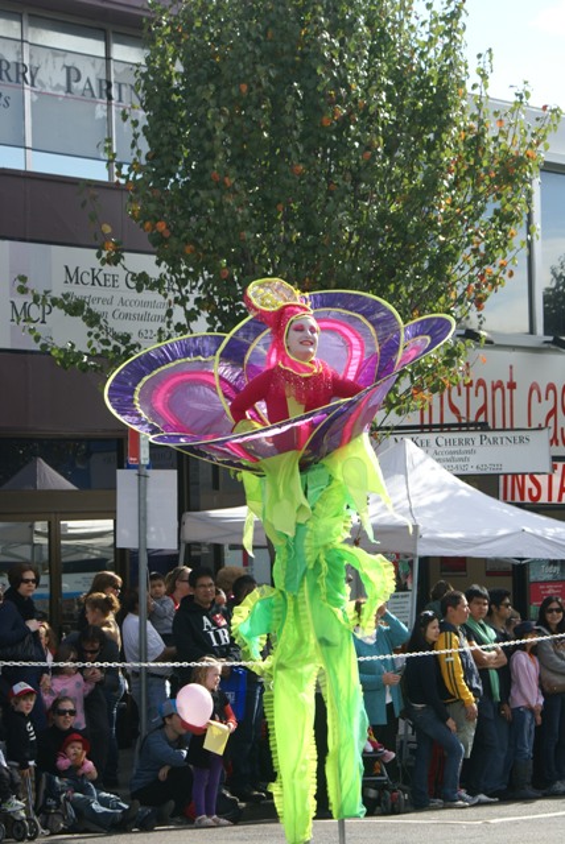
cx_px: 282
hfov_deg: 15.2
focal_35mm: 90
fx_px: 2114
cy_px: 422
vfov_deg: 22.6
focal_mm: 60
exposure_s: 1/160
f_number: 8
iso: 100
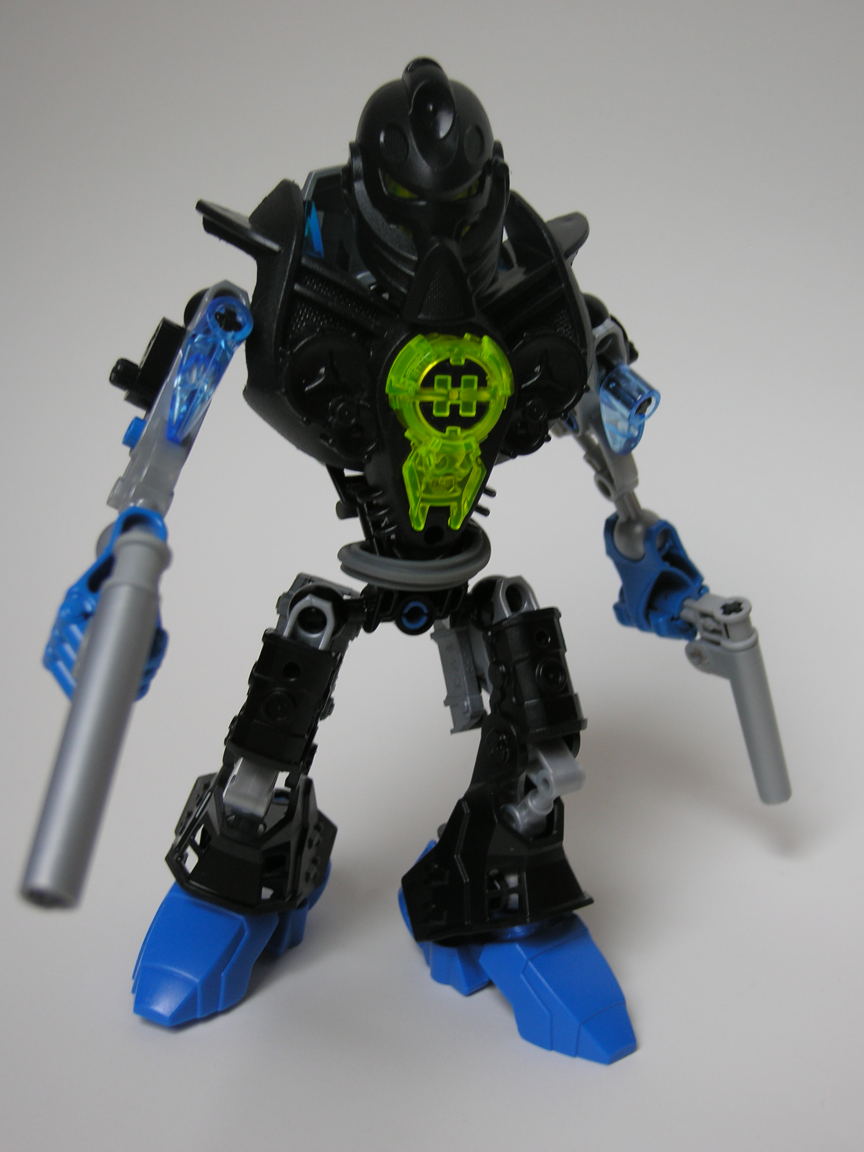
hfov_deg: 30.9
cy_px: 584
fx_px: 1564
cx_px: 453
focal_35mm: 47
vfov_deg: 40.4
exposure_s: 1/6.6
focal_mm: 10.7
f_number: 3.3
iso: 50
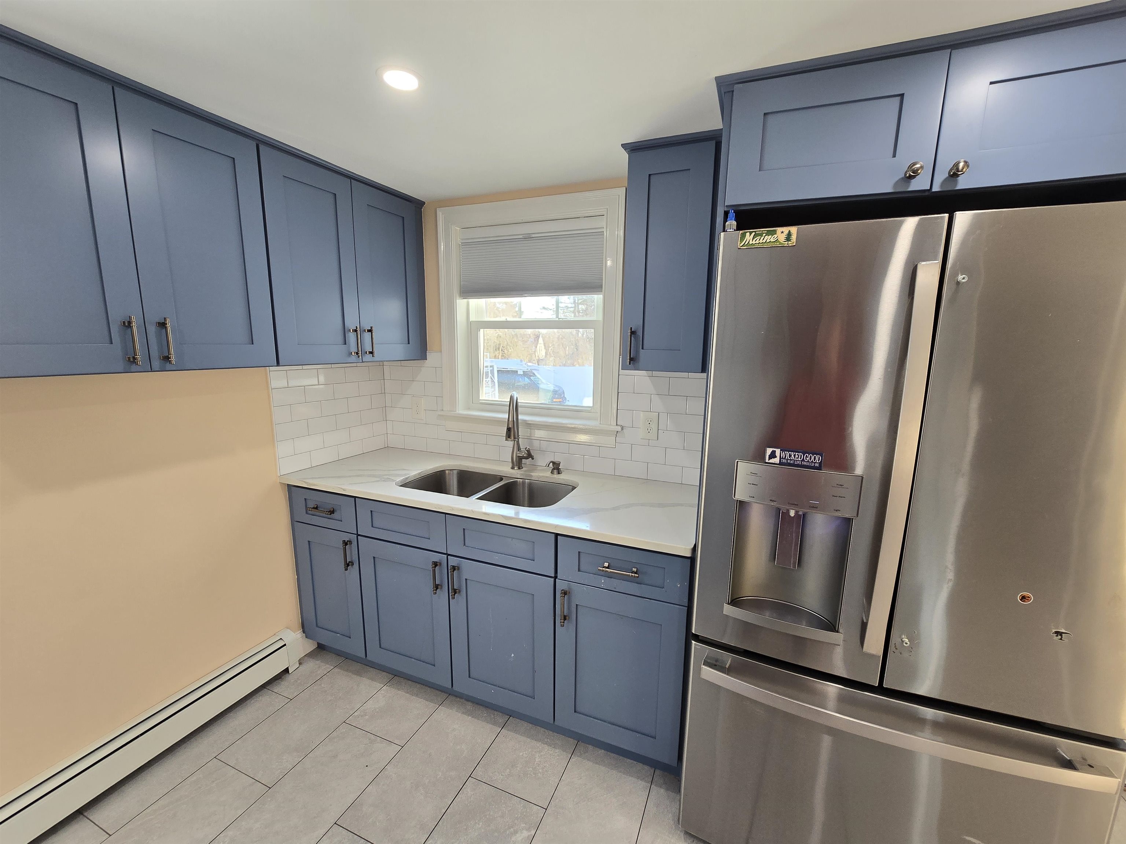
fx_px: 423
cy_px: 422
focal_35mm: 13
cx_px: 563
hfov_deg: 106.2
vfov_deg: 89.9
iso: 80
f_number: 2.2
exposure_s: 1/60
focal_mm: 2.2
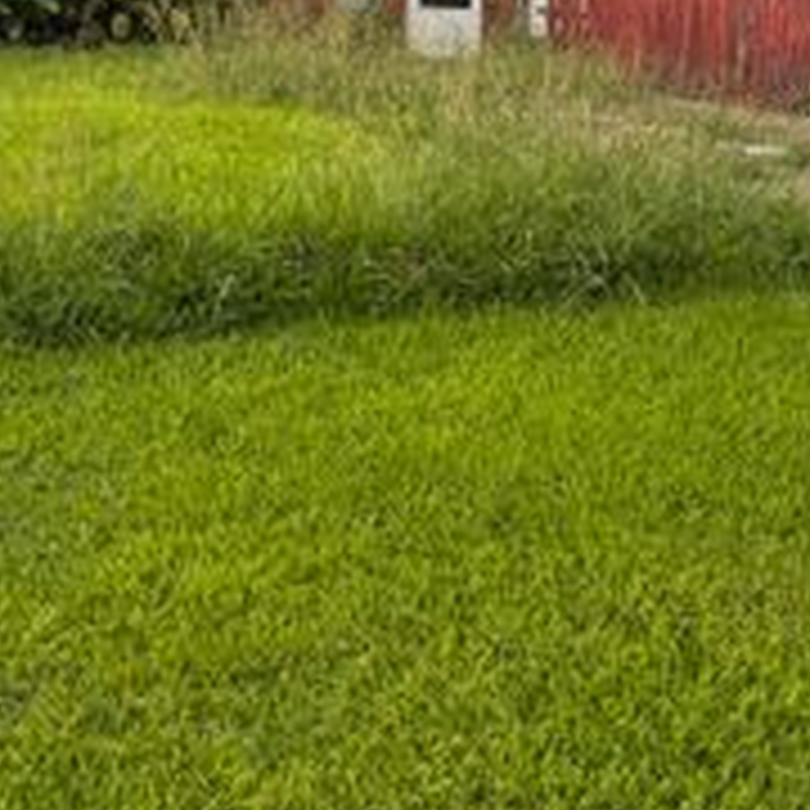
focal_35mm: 59
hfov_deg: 28.9
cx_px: 540
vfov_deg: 27.9
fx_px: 1562
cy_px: 65
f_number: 1.78
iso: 100
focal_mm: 6.76
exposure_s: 1/121
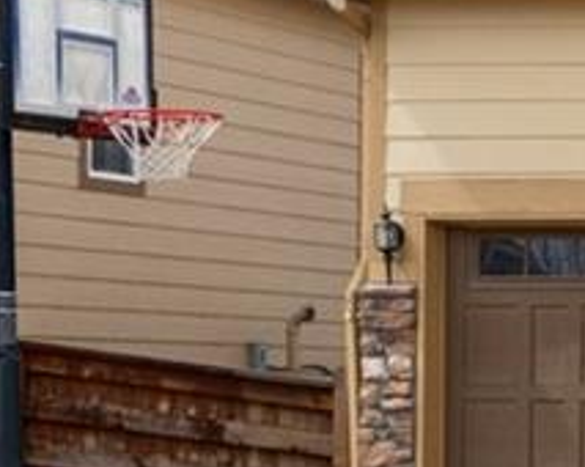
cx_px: 1821
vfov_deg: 9.8
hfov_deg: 9.4
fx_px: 2681
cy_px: -109
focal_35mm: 155
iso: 400
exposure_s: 1/500
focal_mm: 22
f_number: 8
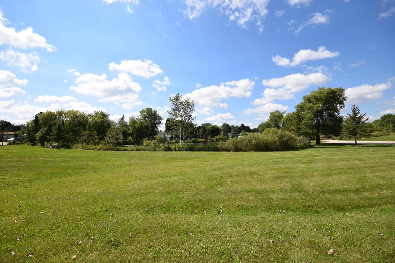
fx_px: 165
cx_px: 198
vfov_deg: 77.3
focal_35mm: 15
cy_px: 132
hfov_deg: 100.4
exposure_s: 1/400
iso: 200
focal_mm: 10
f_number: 10
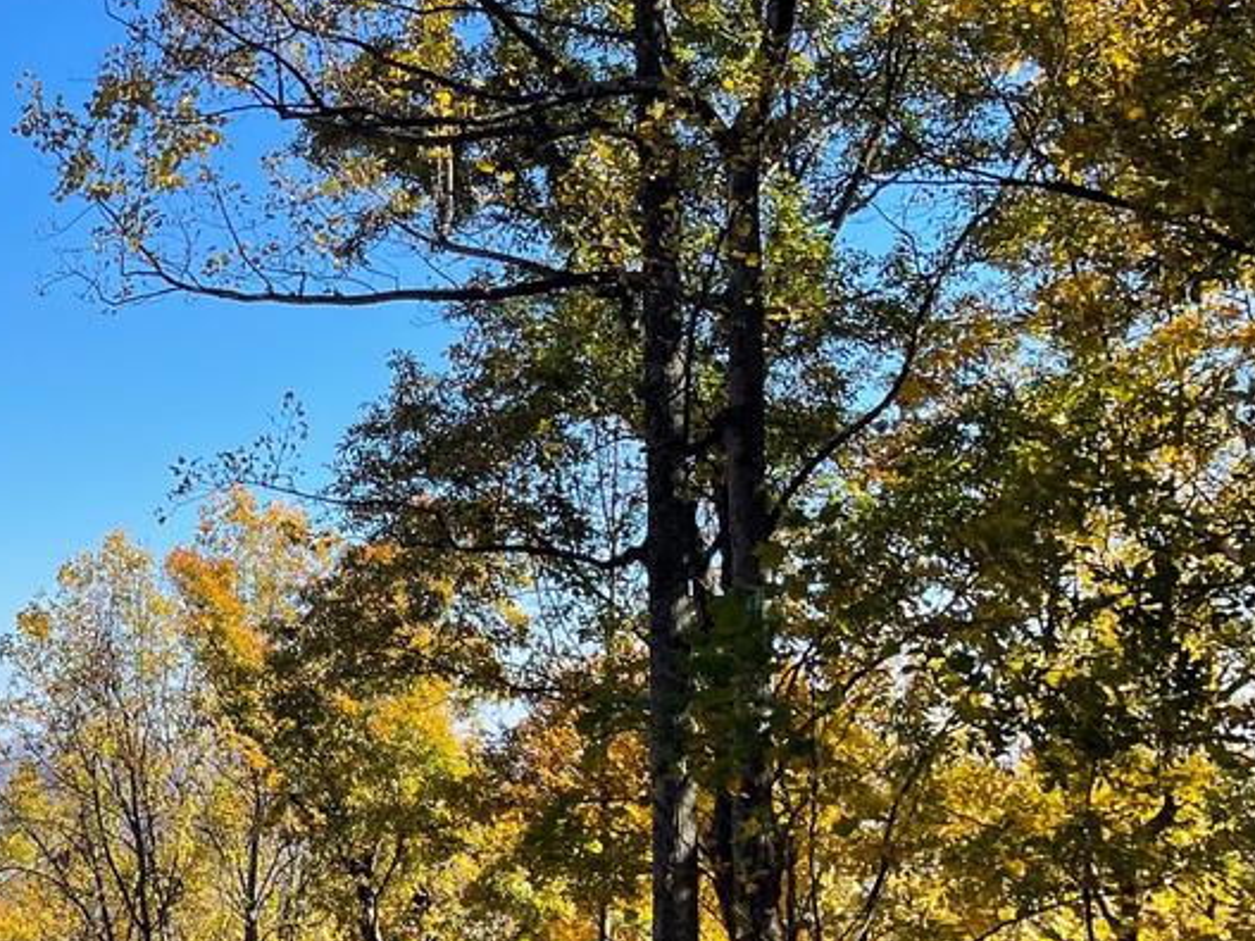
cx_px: -410
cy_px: 719
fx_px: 2574
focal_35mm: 71
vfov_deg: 20.5
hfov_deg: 23.9
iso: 32
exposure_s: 1/2247
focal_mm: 5.1
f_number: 1.6
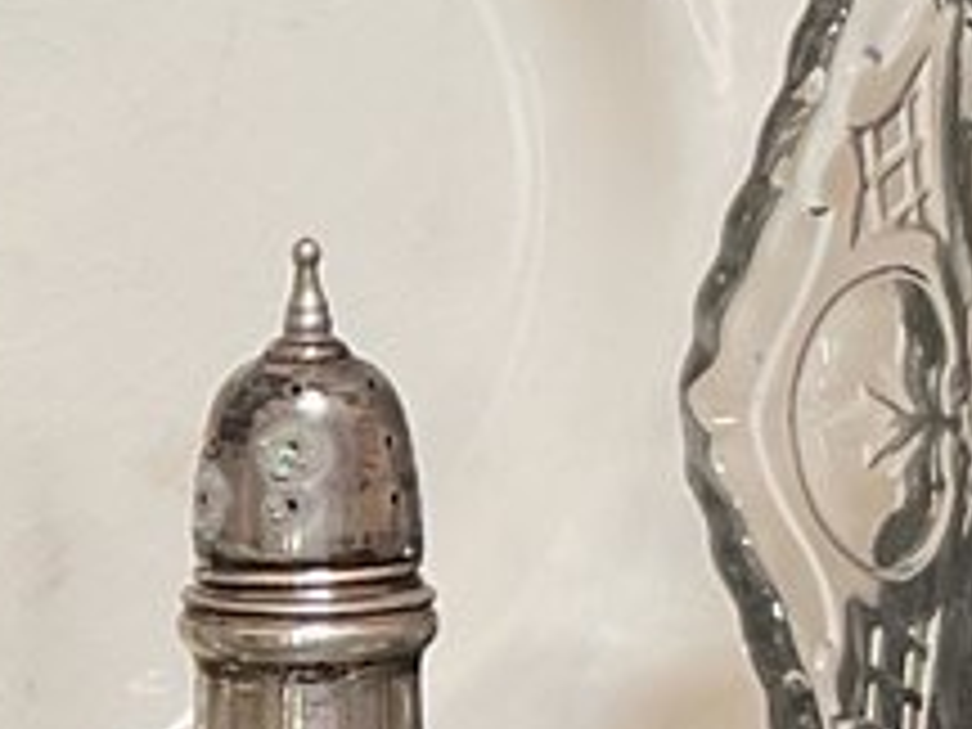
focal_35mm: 203
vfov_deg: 7.3
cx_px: -191
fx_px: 5700
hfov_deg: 9.6
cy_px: 650
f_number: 1.8
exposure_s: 1/100
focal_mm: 3
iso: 64
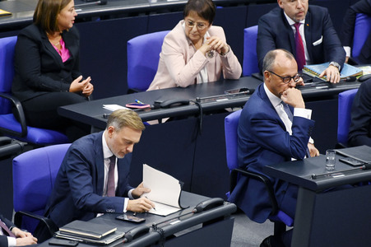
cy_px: 124
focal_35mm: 440
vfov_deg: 3.1
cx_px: 186
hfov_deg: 4.7
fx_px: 4531
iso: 10000
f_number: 5.6
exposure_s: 1/500
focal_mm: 440
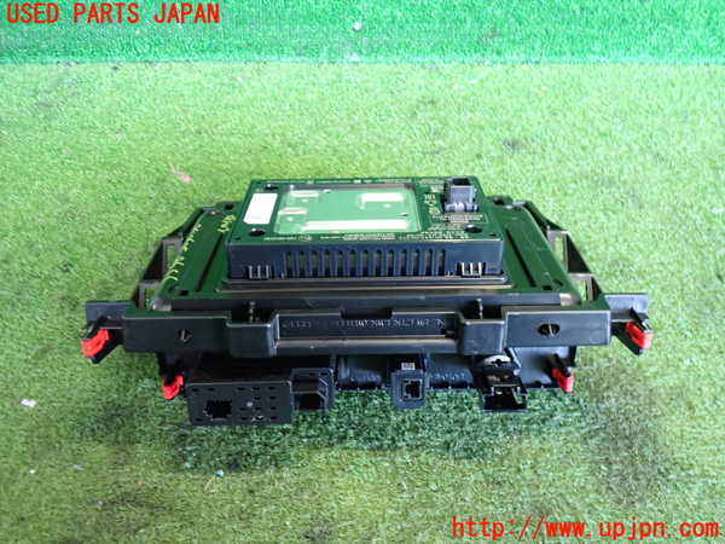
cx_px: 362
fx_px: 628
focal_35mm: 30
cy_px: 272
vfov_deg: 46.8
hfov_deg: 60.0
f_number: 2.3
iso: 500
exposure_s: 1/30
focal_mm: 5.4
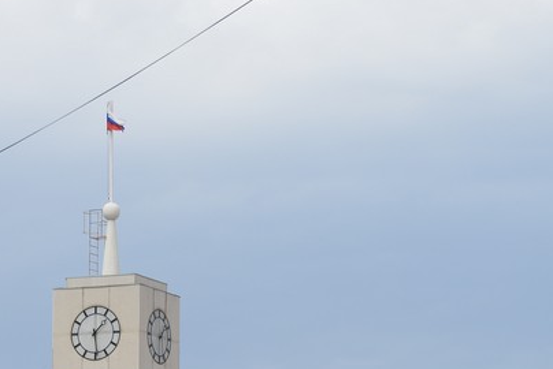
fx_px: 4104
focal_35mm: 267
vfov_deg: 5.1
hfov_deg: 7.7
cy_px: 524
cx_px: 229
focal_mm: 72
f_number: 8
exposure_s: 1/500
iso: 200
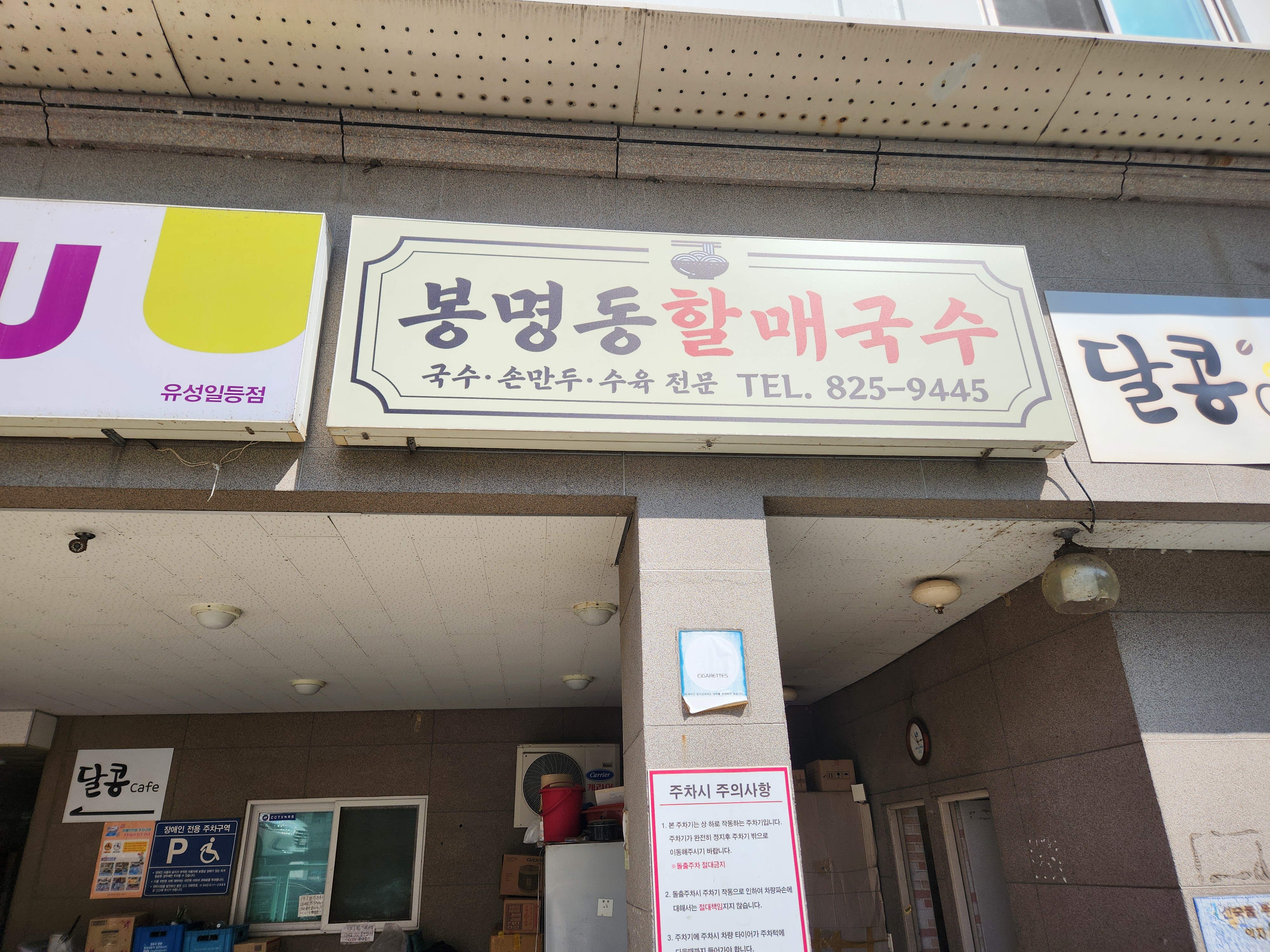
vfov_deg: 58.9
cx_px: 635
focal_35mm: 23
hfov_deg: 73.9
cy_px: 476
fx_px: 844
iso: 20
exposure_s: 1/1714
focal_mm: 5.4
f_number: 1.8
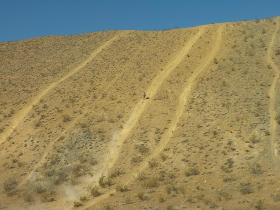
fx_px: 485
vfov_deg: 24.4
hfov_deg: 32.2
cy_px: 105
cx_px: 140
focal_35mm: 60
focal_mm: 10.7
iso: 90
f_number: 13
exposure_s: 1/142
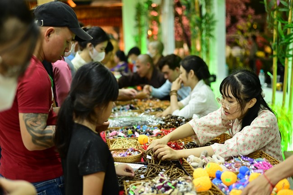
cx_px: 146
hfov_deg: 39.6
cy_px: 98
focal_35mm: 50
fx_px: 407
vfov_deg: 26.9
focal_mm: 50
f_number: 2
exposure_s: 1/100
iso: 2500
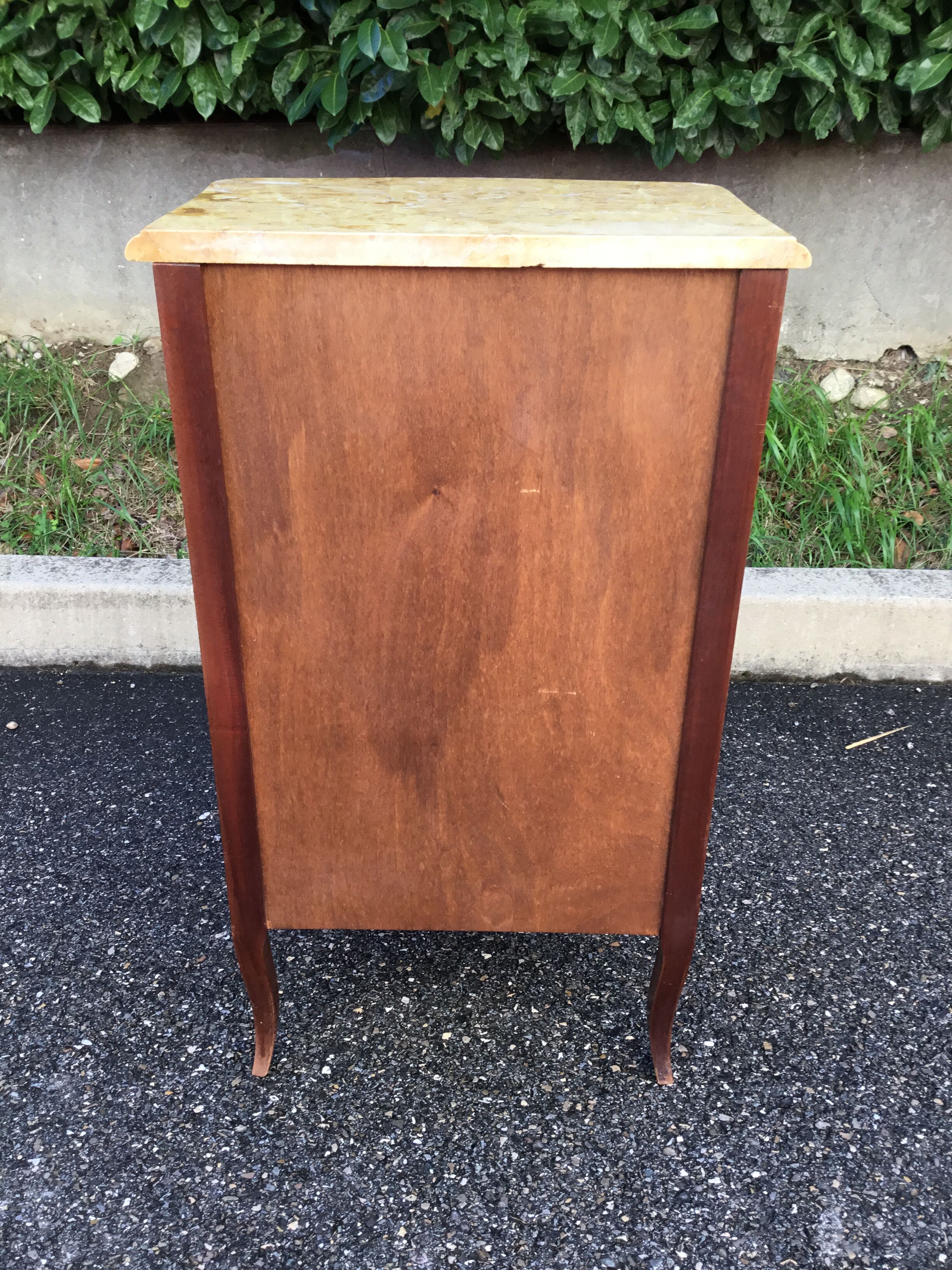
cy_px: 635
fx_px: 1137
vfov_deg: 58.4
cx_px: 476
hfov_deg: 45.4
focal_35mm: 31
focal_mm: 3.3
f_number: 2.4
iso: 32
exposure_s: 1/100
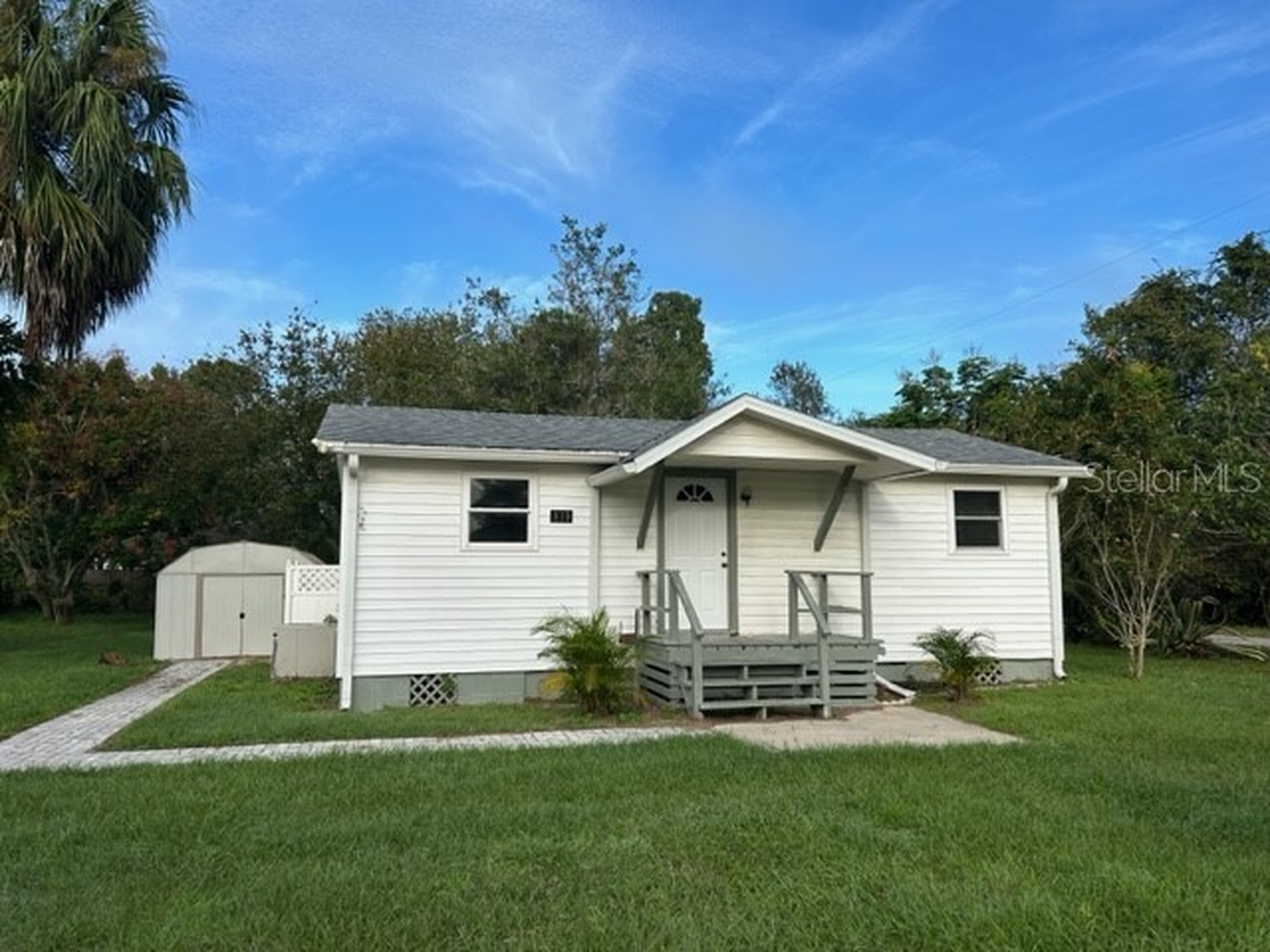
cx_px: 635
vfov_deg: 53.1
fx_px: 954
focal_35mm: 26
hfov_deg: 67.3
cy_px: 476
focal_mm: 5.7
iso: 50
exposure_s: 1/2353
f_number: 1.5
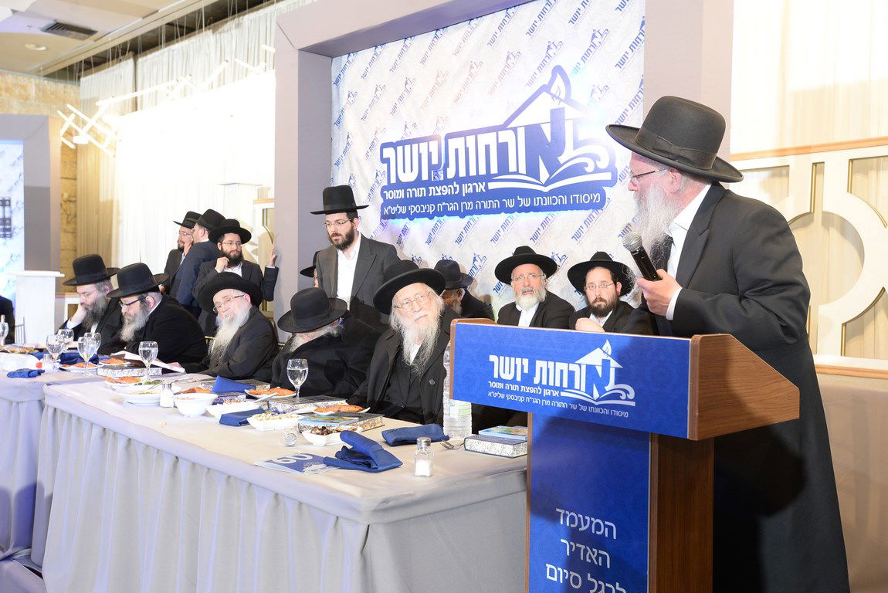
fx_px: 864
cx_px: 444
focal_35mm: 35
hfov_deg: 54.4
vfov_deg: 37.9
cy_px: 296
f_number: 5
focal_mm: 35
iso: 1000
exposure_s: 1/80
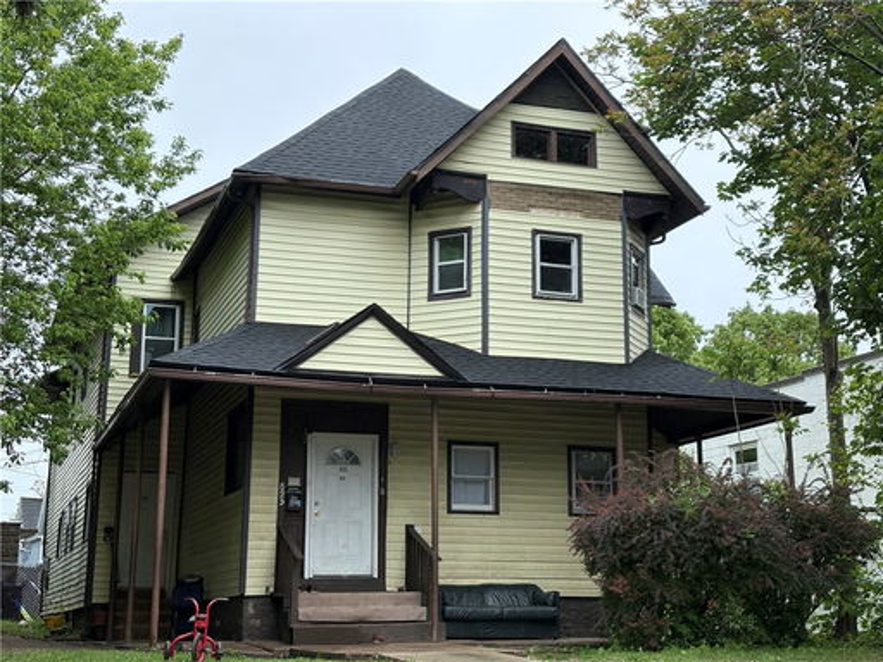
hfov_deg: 36.8
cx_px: 442
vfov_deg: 28.0
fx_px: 1326
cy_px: 331
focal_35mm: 52
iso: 50
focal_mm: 5.96
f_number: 1.6
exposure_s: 1/1312
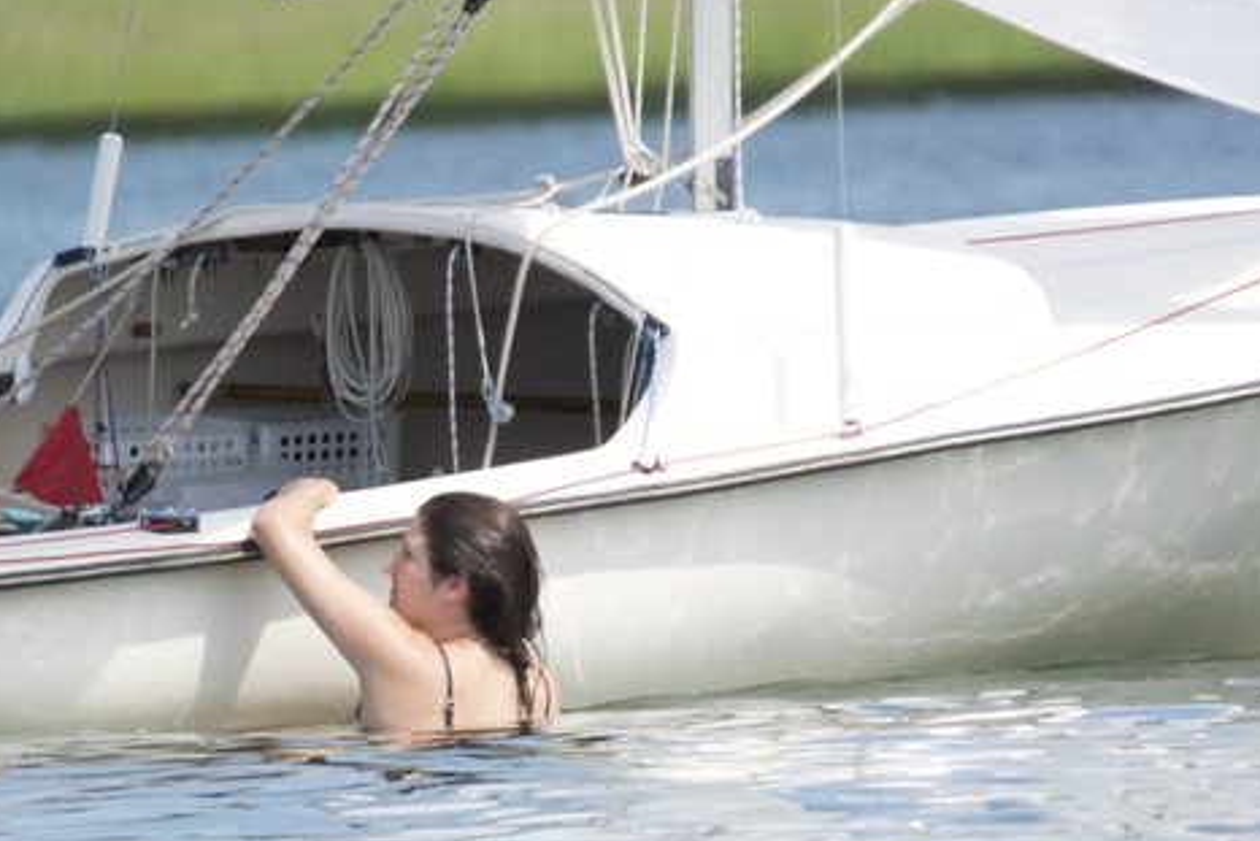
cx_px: 454
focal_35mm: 1780
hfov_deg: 1.2
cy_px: 480
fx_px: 62316
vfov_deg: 0.8
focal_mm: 300
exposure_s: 1/500
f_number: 5.6
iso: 180
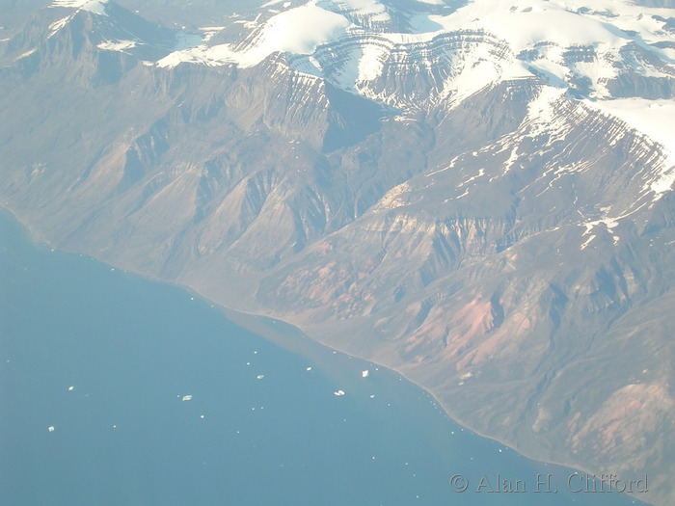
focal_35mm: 94
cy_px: 253
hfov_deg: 20.9
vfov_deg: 15.7
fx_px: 1833
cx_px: 338
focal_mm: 14.2
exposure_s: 1/194
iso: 50
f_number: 4.5
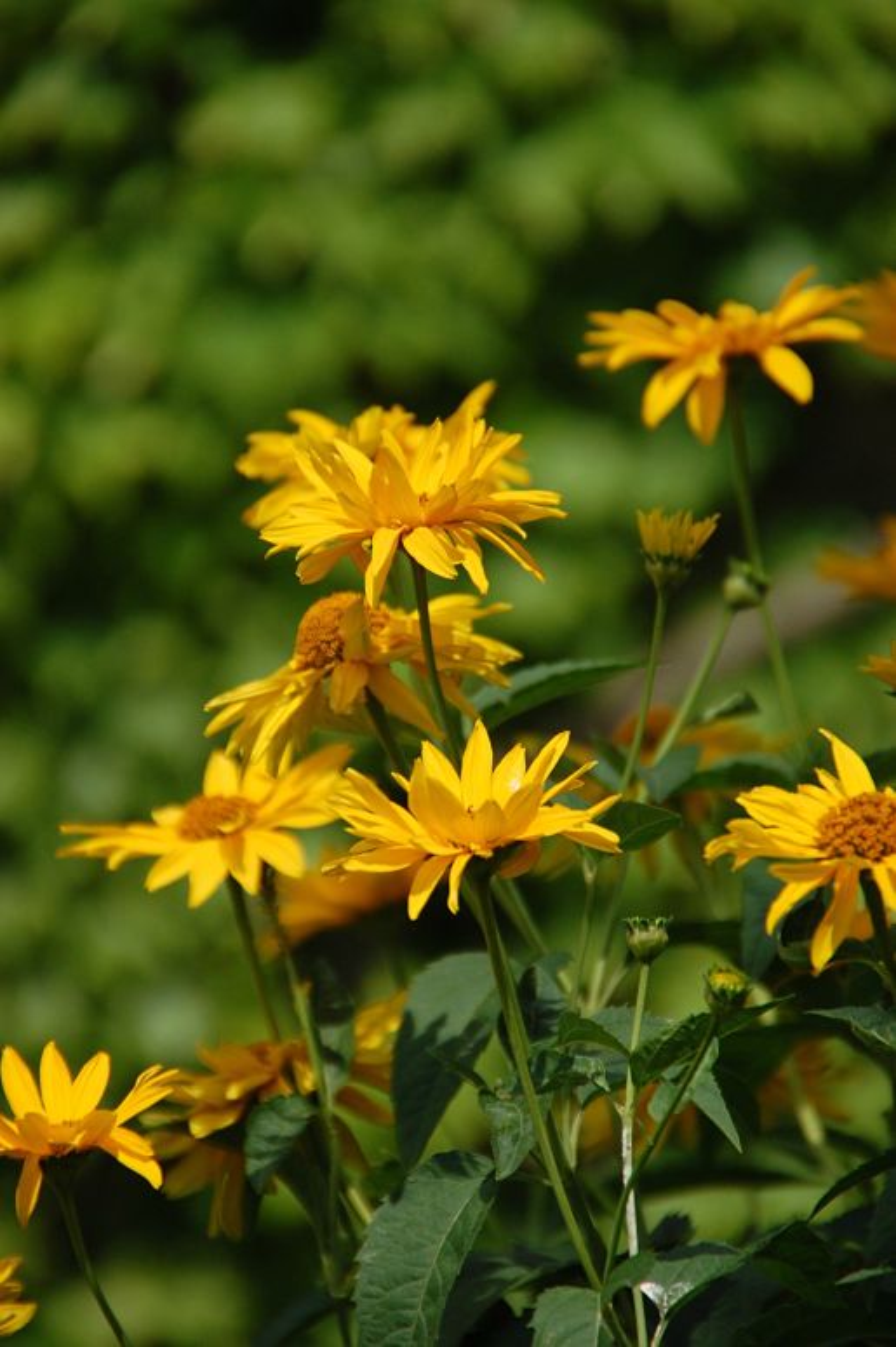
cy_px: 674
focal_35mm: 375
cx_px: 448
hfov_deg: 3.7
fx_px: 14018
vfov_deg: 5.5
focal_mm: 250
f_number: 6.3
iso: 400
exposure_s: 1/1250
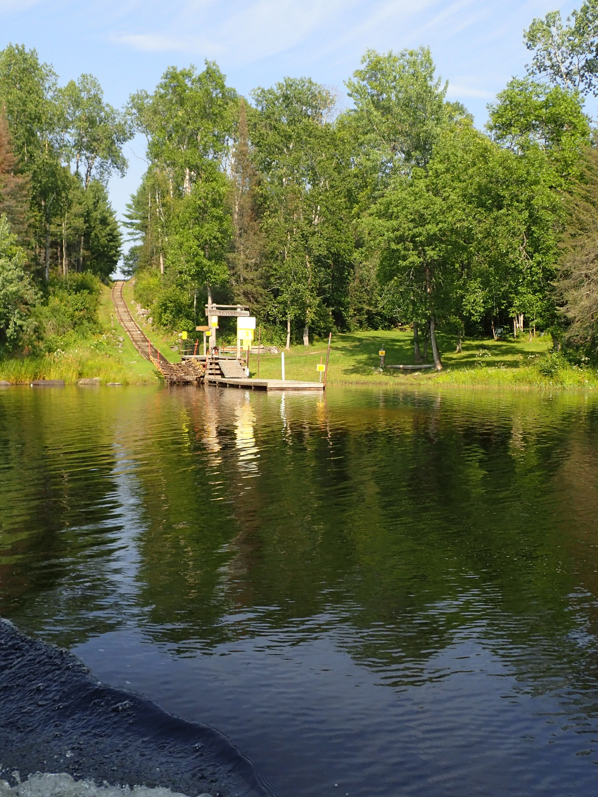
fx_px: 691
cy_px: 398
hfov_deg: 46.8
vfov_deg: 60.0
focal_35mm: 30
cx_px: 299
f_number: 3.2
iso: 100
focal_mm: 5.5
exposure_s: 1/640
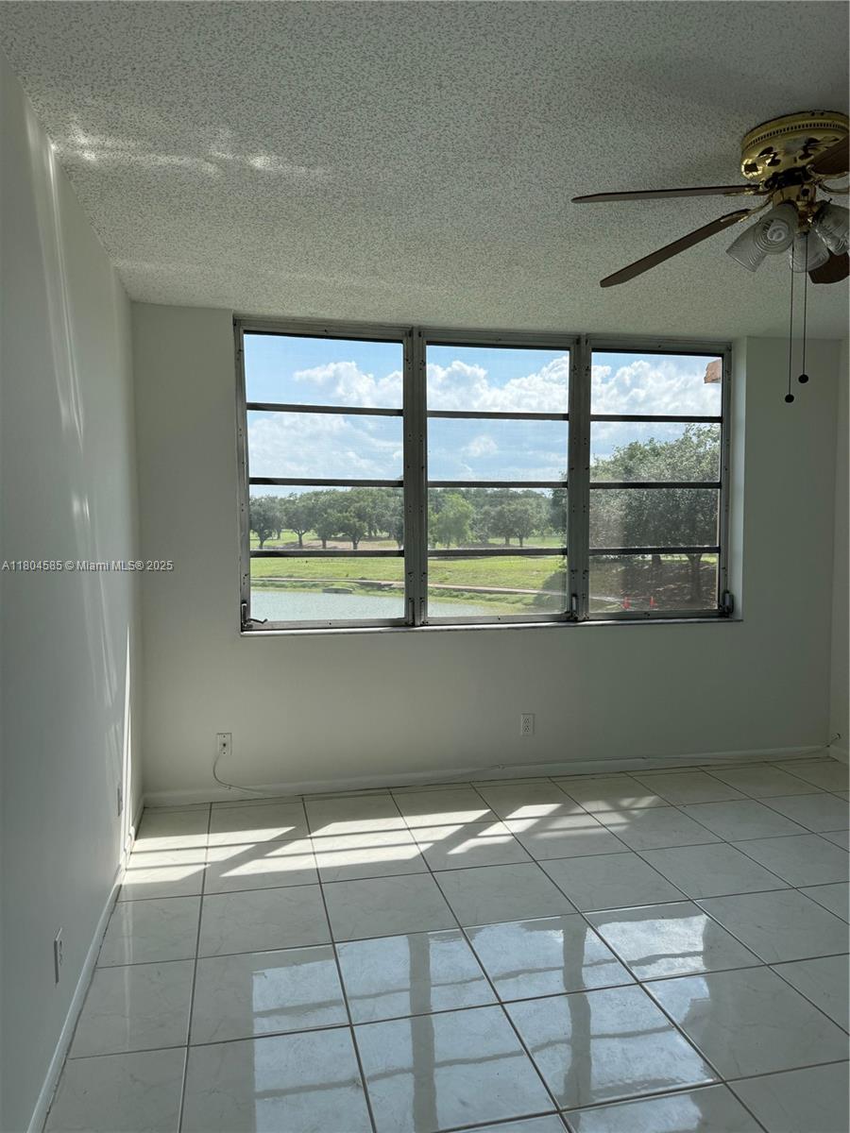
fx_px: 786
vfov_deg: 71.6
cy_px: 566
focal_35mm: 24
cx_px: 425
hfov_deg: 56.8
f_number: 1.78
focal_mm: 6.76
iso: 80
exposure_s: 1/2041
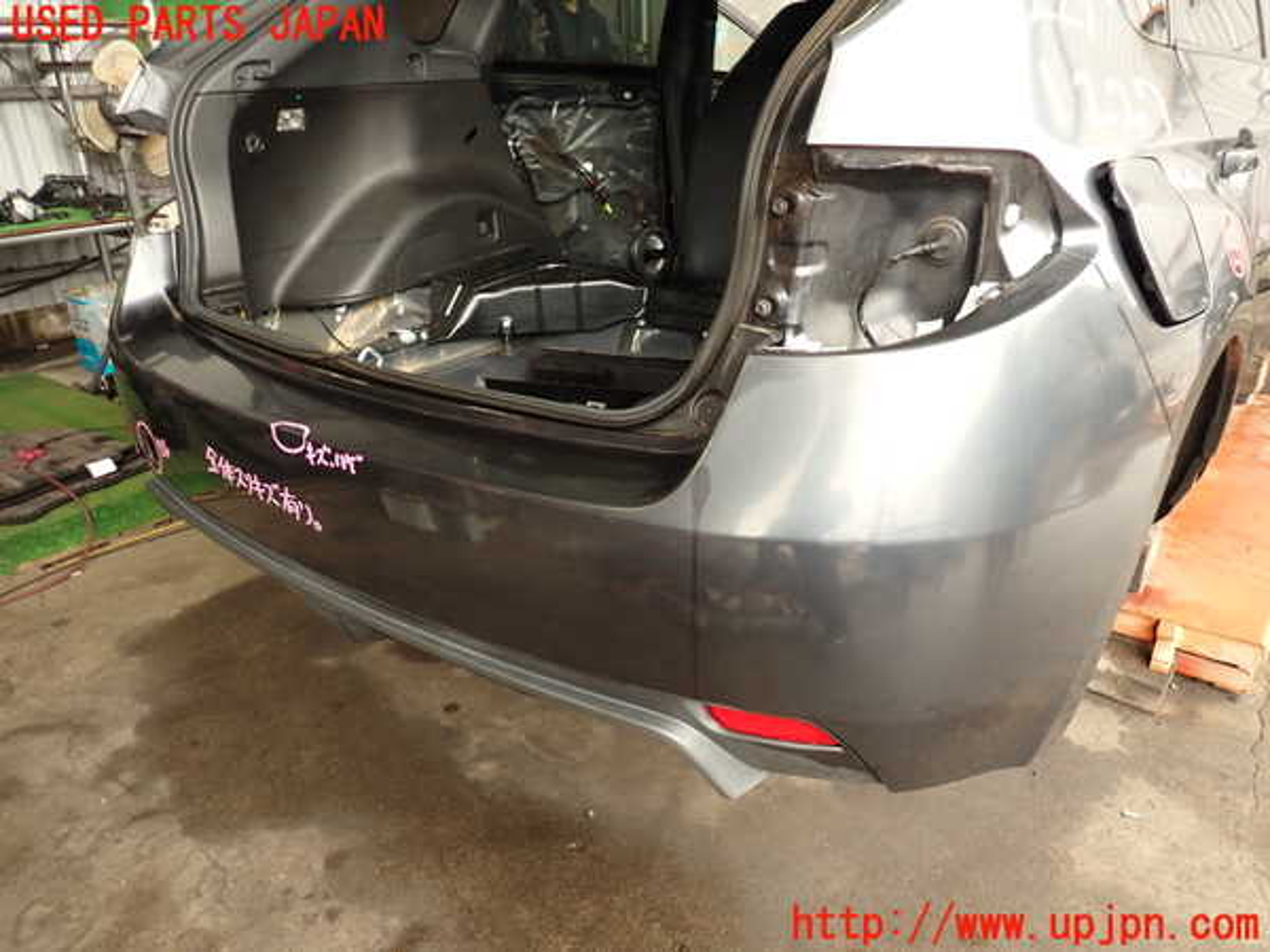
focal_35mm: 25
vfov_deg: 54.9
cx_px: 635
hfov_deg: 69.4
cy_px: 476
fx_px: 917
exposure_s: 1/40
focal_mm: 4.5
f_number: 2
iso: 200
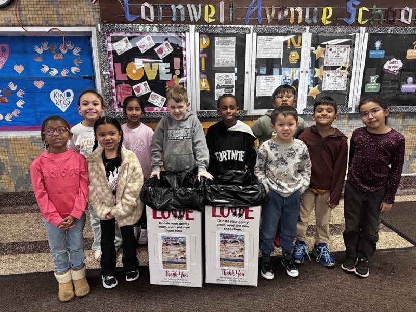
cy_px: 156
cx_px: 208
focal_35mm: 24
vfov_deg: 56.8
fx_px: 288
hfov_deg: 71.6
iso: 320
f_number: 1.78
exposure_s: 1/60
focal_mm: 6.76
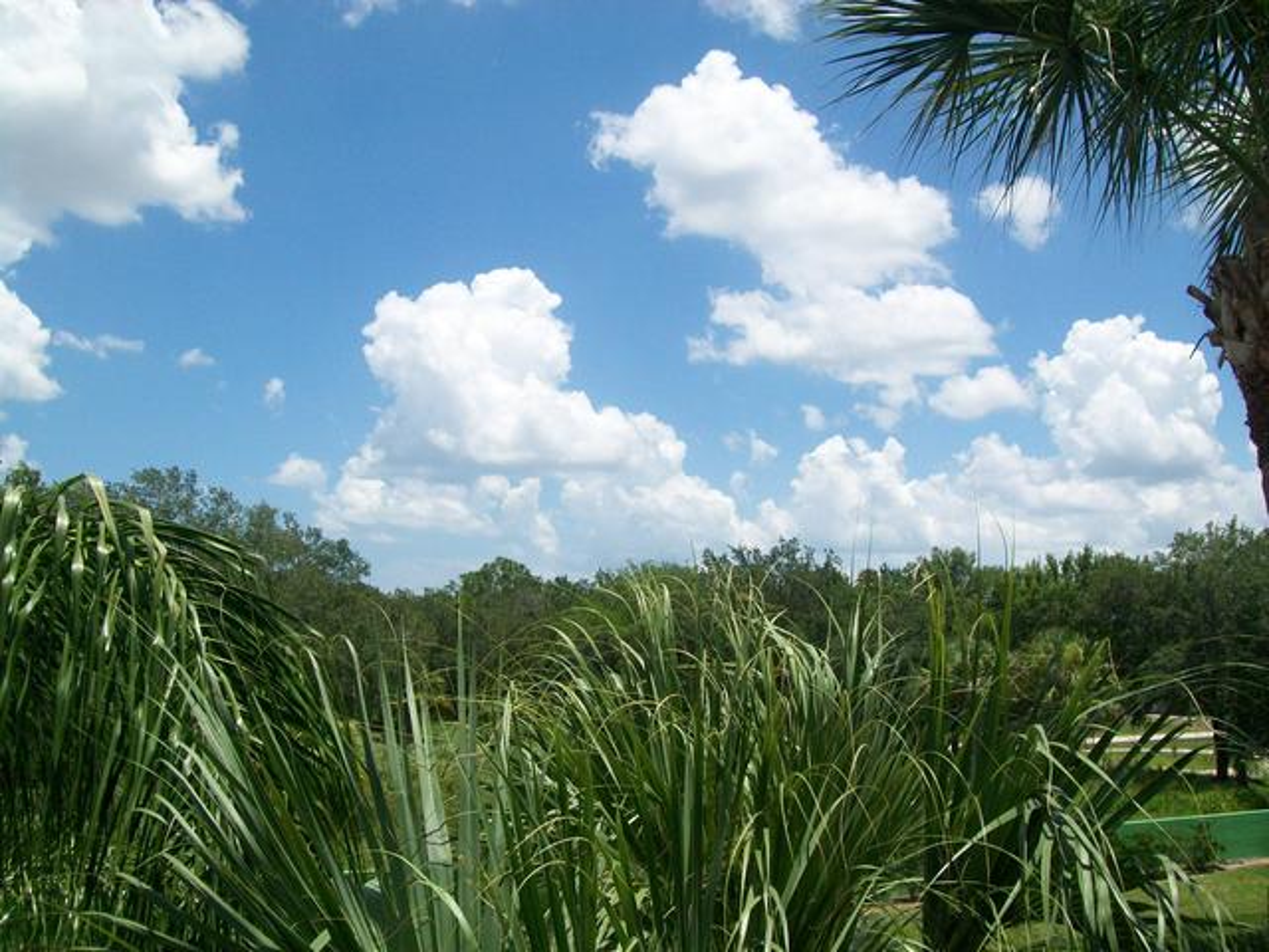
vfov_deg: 39.7
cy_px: 476
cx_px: 634
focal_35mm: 36
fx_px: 1320
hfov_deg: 51.4
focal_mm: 6
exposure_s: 1/500
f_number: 4.8
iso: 64
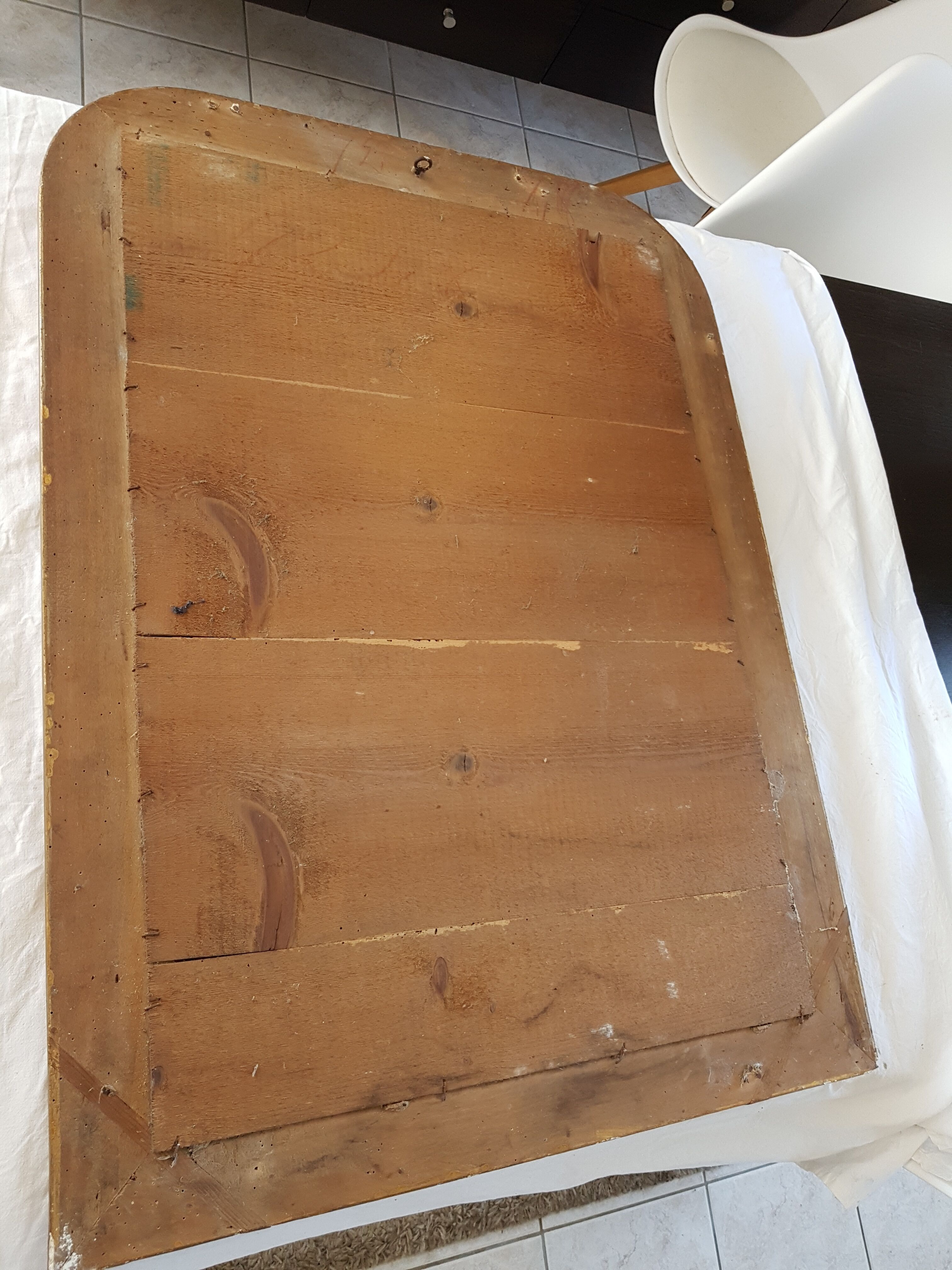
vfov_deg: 67.3
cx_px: 476
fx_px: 953
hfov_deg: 53.1
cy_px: 635
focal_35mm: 26
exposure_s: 1/50
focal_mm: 4.2
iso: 160
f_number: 1.7
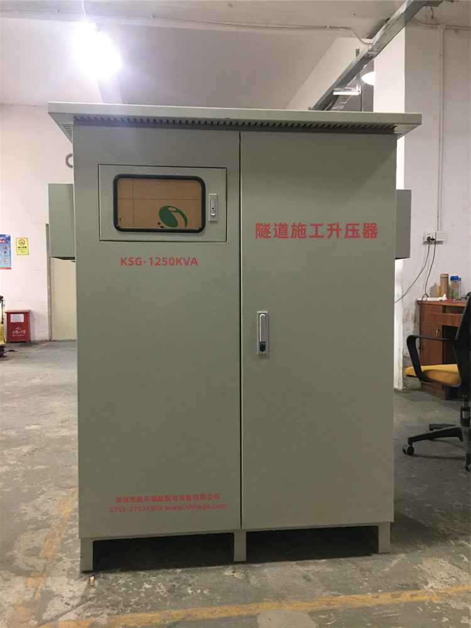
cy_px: 314
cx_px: 236
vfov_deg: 61.7
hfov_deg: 48.2
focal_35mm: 29
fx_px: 526
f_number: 2.2
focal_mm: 4.15
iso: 80
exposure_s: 1/17
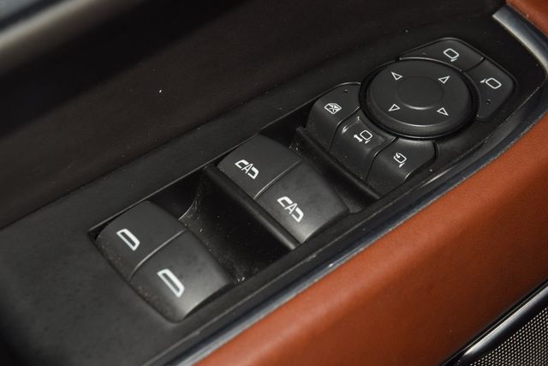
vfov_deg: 13.0
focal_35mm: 105
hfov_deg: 19.5
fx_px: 1599
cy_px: 183
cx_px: 274
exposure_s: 1/125
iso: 100
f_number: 8
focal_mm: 70
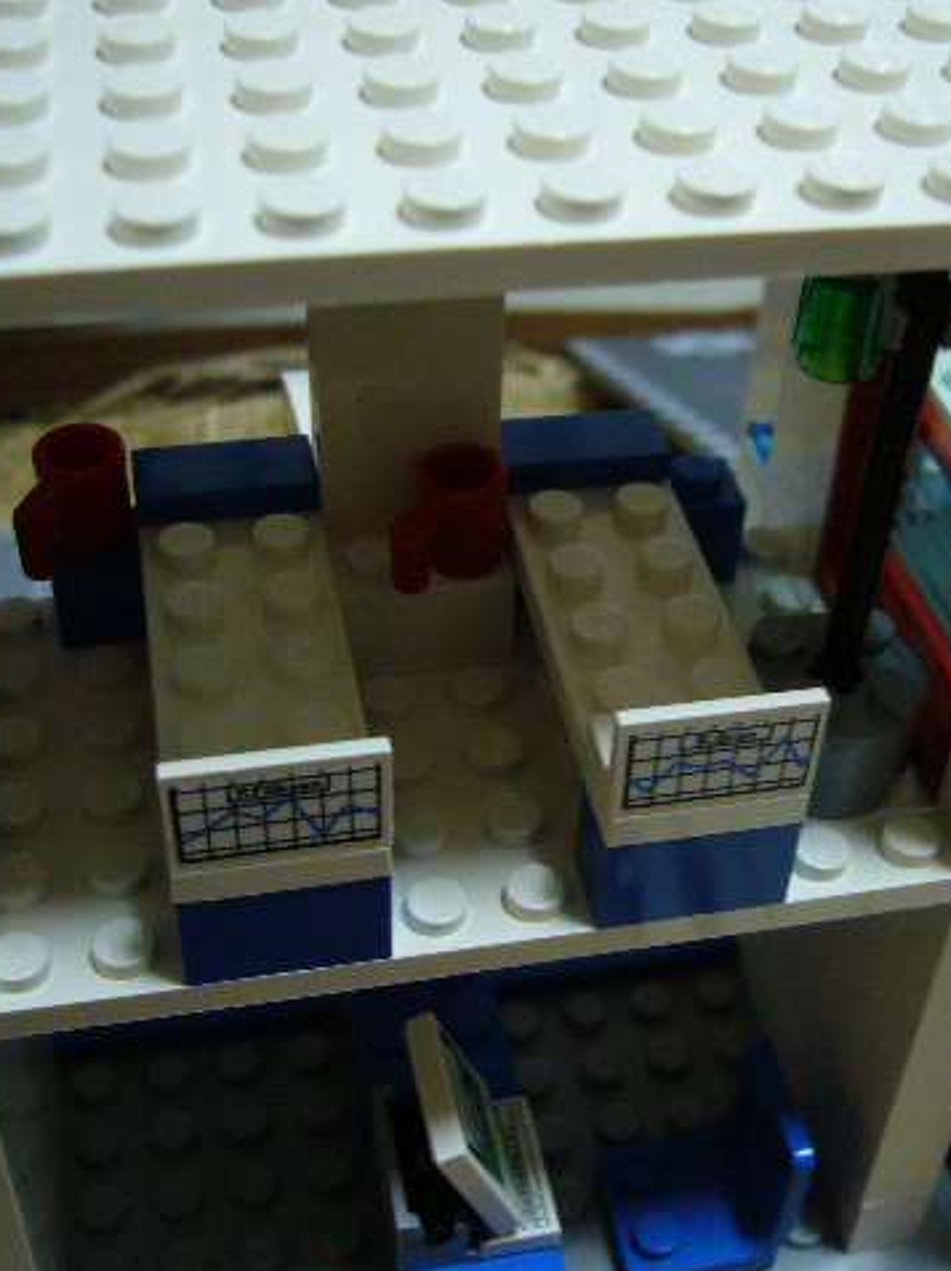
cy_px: 637
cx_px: 565
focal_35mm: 47
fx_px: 1724
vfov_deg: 40.5
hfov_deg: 30.8
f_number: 2.8
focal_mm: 5.8
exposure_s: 1/8
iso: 200
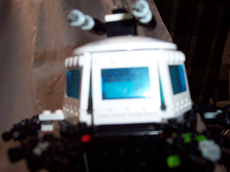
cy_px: 86
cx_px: 115
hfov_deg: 50.1
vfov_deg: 38.7
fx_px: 246
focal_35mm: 37
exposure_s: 1/60
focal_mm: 5.6
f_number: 2.8
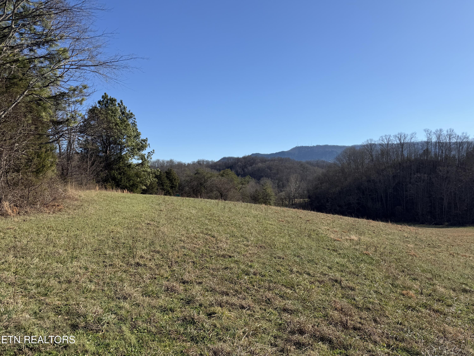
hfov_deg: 71.6
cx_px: 237
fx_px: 329
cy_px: 178
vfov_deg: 56.8
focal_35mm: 24
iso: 80
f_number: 1.78
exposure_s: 1/4673
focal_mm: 6.76
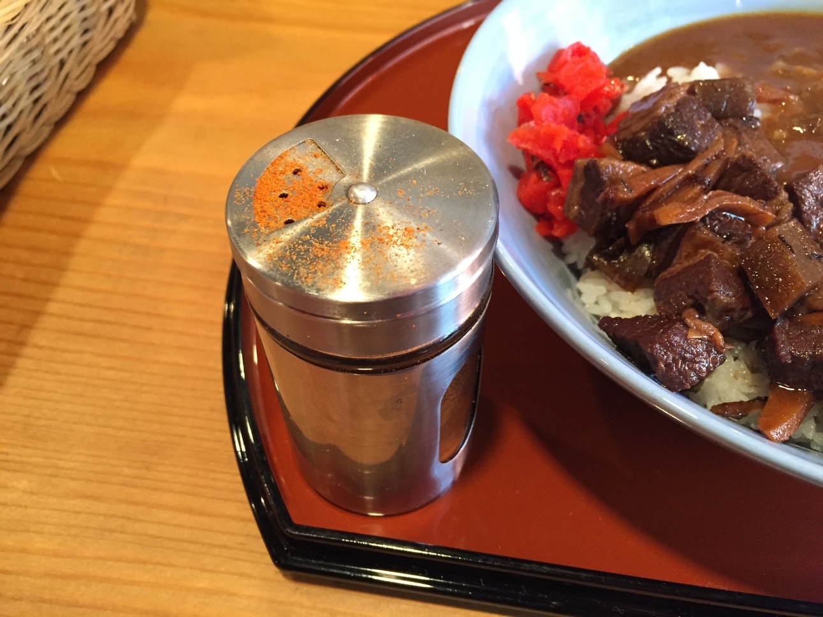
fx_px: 689
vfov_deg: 48.2
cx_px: 412
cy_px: 308
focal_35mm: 29
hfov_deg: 61.7
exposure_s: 1/30
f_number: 2.2
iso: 200
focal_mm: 4.15
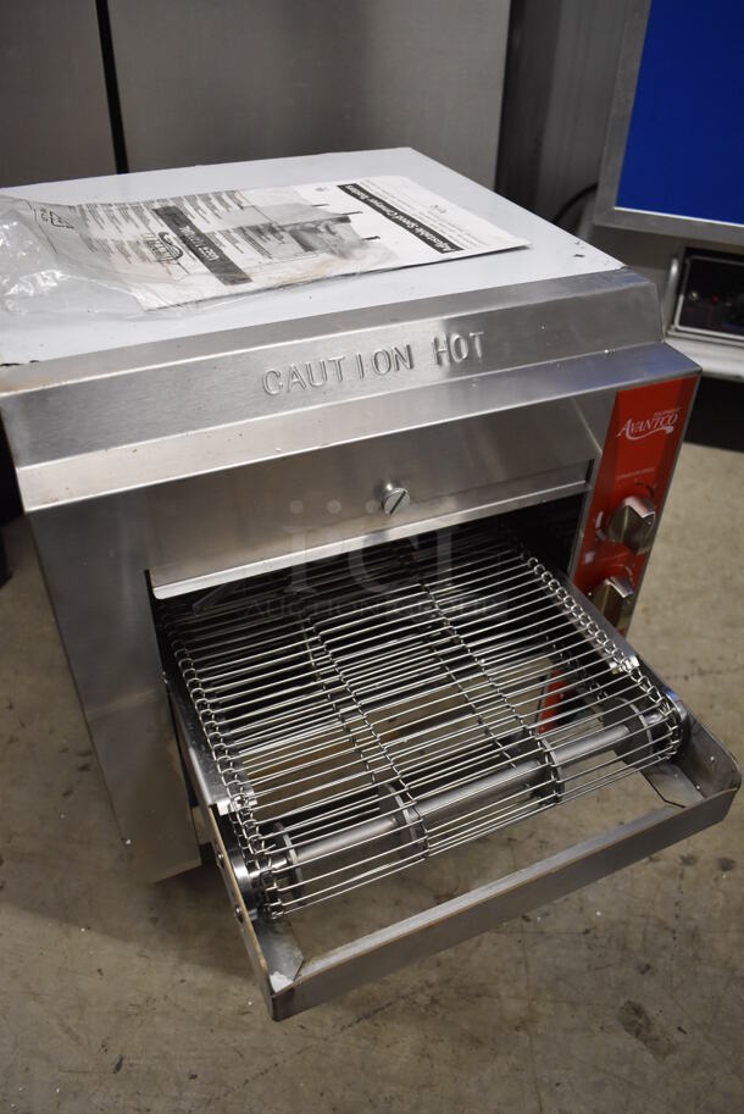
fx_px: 836
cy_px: 557
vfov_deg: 67.3
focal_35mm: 27
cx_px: 372
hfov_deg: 48.0
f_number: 3.5
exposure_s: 1/125
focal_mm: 18
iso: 1800
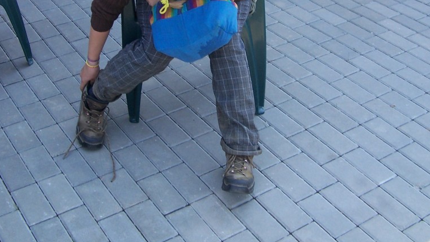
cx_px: 216
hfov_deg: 37.2
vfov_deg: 21.1
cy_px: 32
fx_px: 639
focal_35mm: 56
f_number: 2.8
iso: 80
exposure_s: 1/250
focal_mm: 6.3
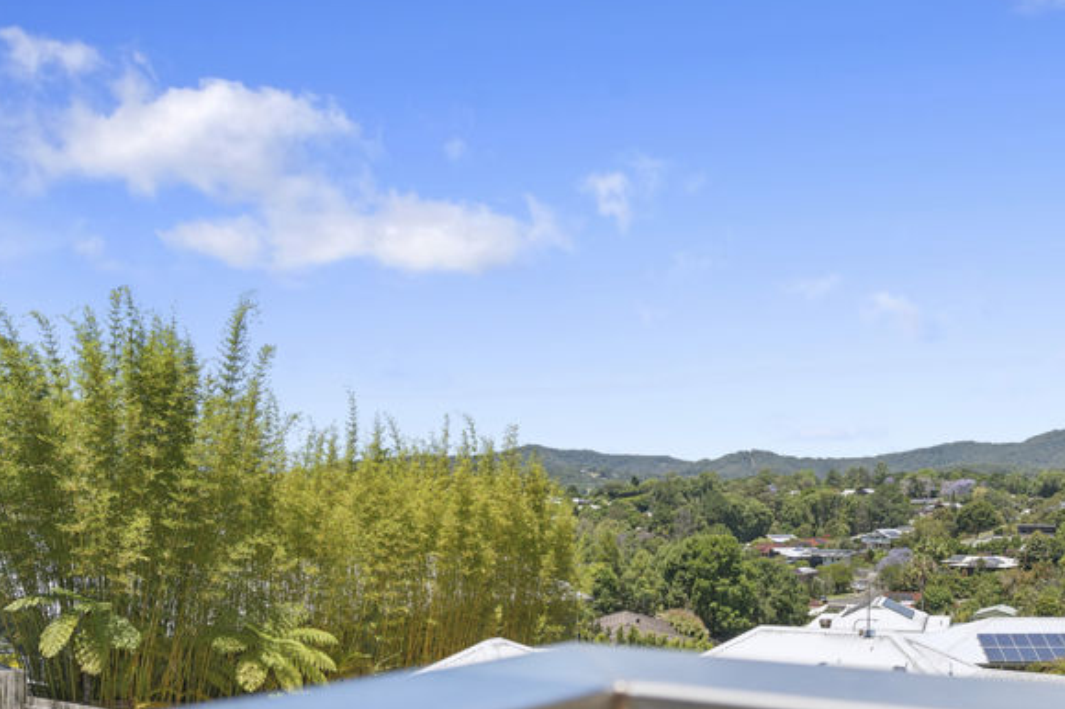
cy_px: 451
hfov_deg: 47.5
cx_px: 727
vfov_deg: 33.2
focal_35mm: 40
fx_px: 1183
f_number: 4
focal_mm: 29
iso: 160
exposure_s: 1/2000
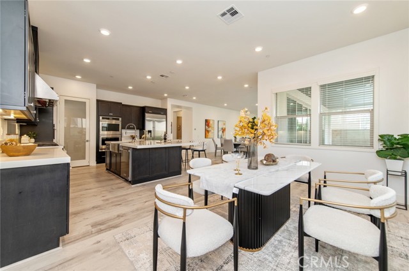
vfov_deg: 81.1
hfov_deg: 104.3
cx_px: 204
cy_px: 136
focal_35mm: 14
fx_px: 159
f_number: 4
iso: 320
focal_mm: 14
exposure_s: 1/60
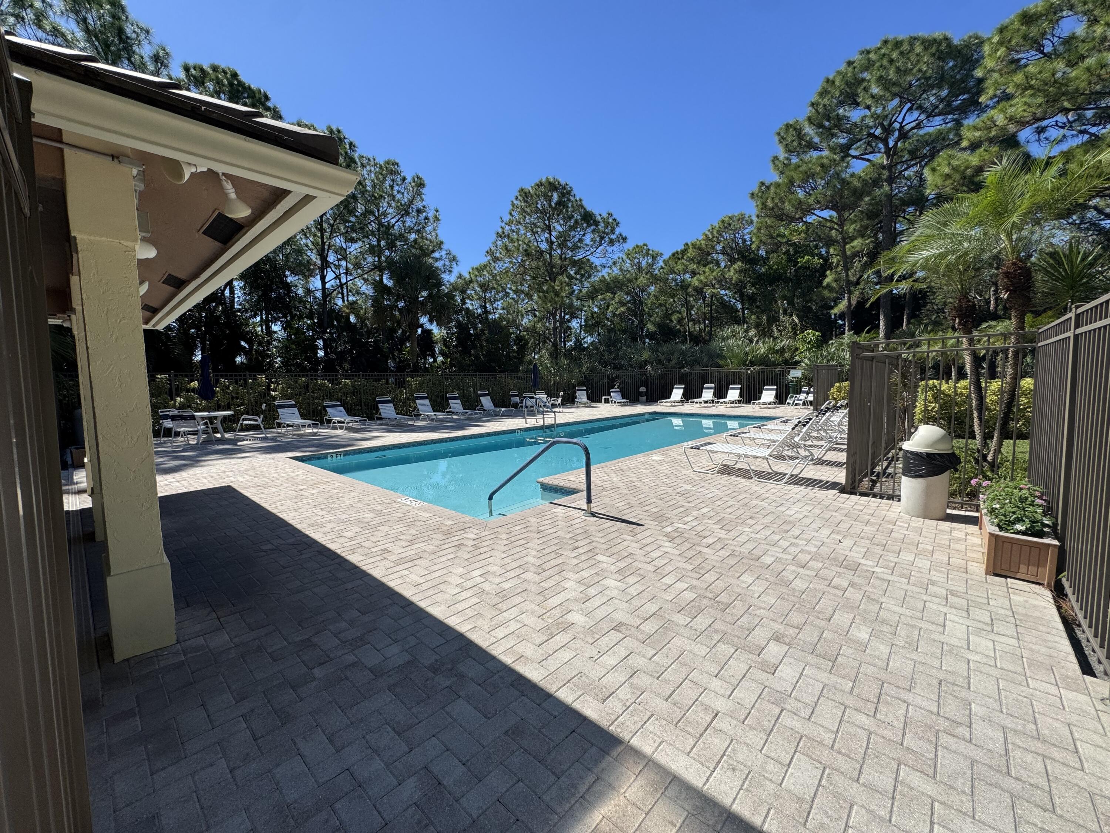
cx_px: 555
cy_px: 416
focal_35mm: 14
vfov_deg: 85.7
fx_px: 449
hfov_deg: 102.1
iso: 50
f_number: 2.2
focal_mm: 2.22
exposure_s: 1/2584
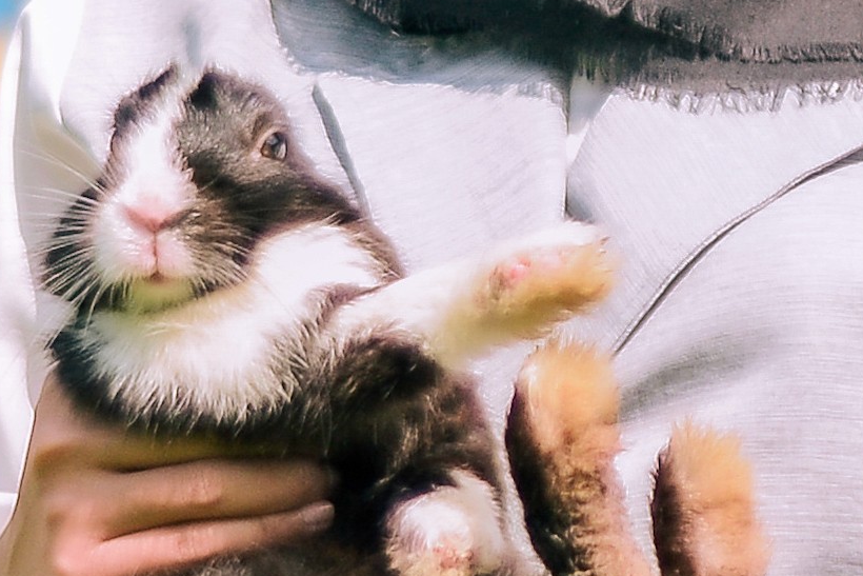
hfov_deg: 3.8
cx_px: 1408
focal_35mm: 537
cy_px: -96
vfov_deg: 2.6
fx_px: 12874
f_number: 1.8
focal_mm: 50
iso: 100
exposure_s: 1/1600
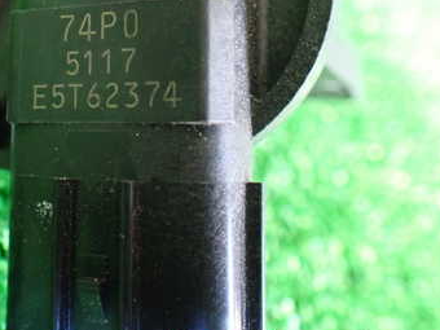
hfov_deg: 34.8
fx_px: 674
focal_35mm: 53
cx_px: 75
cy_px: 71
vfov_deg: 27.0
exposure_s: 1/30
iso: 800
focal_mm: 5.4
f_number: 2.3
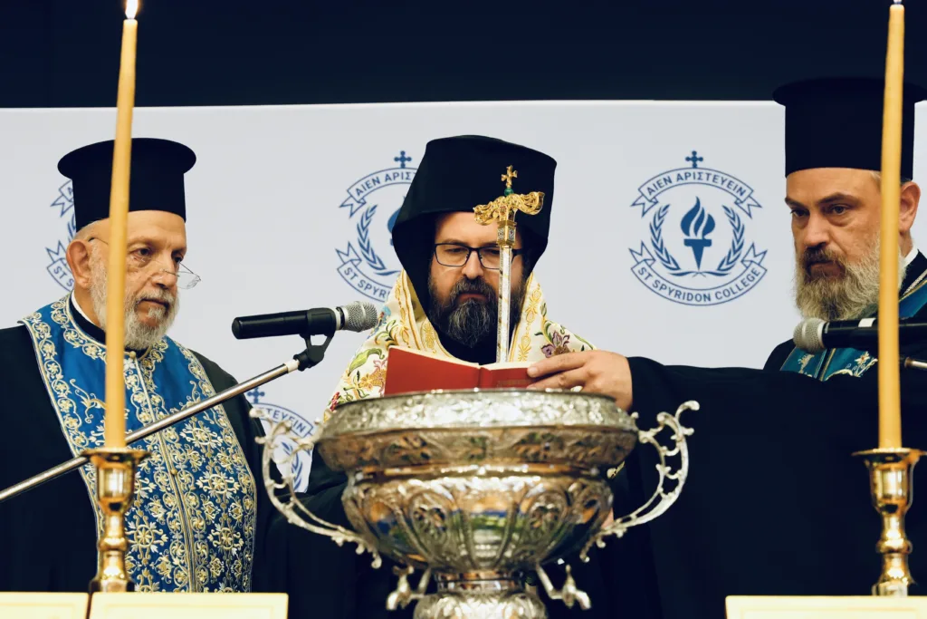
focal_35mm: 59
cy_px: 310
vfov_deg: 23.1
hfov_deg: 34.0
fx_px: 1514
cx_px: 464
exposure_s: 1/200
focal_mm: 58.8
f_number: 4
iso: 3200
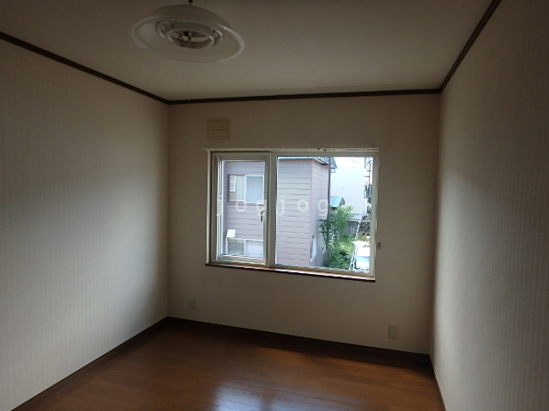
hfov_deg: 79.0
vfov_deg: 63.4
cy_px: 206
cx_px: 274
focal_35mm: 21
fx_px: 333
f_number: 3.5
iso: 125
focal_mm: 3.7
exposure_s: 1/80
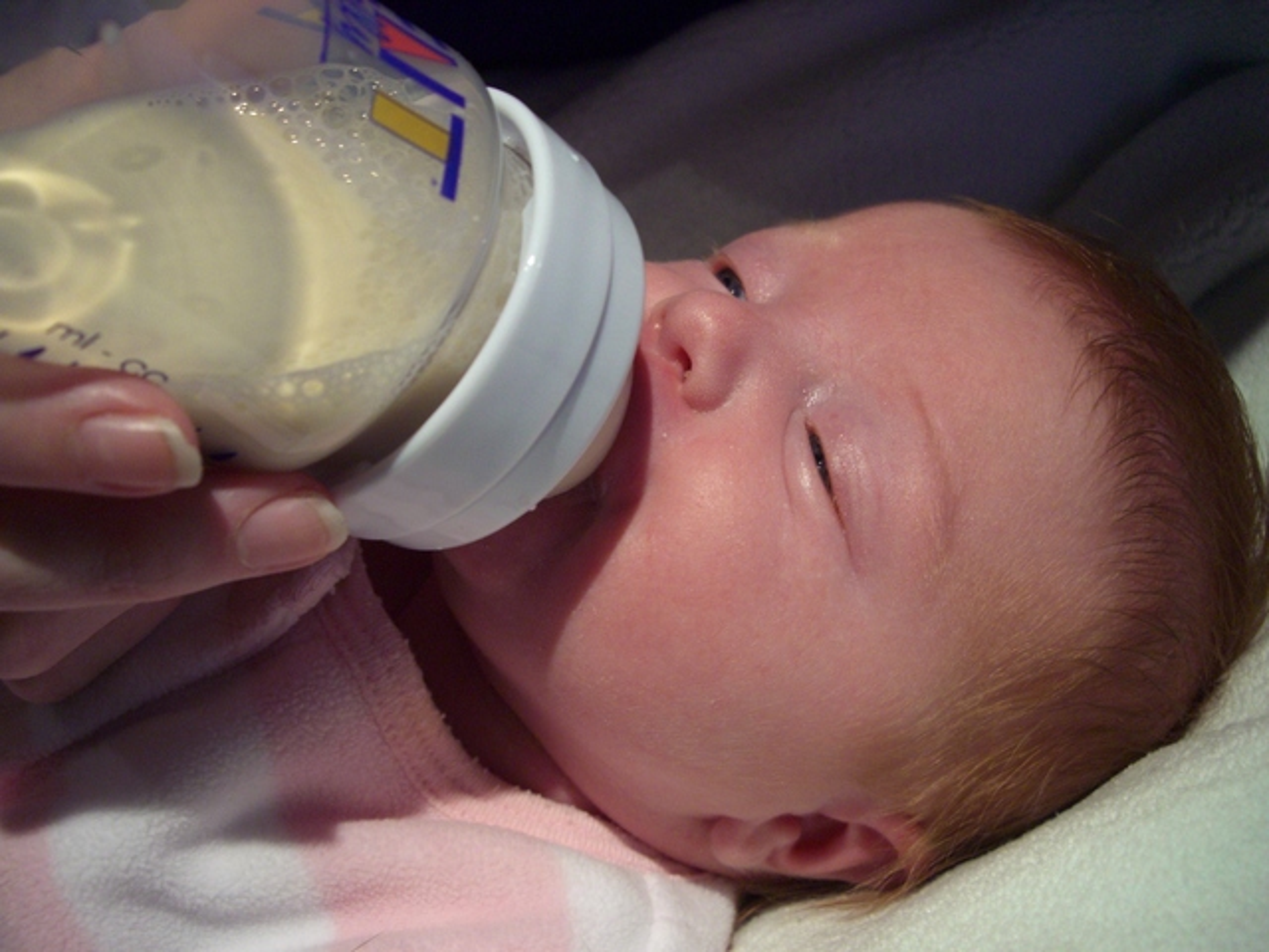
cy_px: 476
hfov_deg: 49.0
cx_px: 634
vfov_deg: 37.7
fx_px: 1393
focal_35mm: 38
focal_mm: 7.9
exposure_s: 1/20
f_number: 2.8
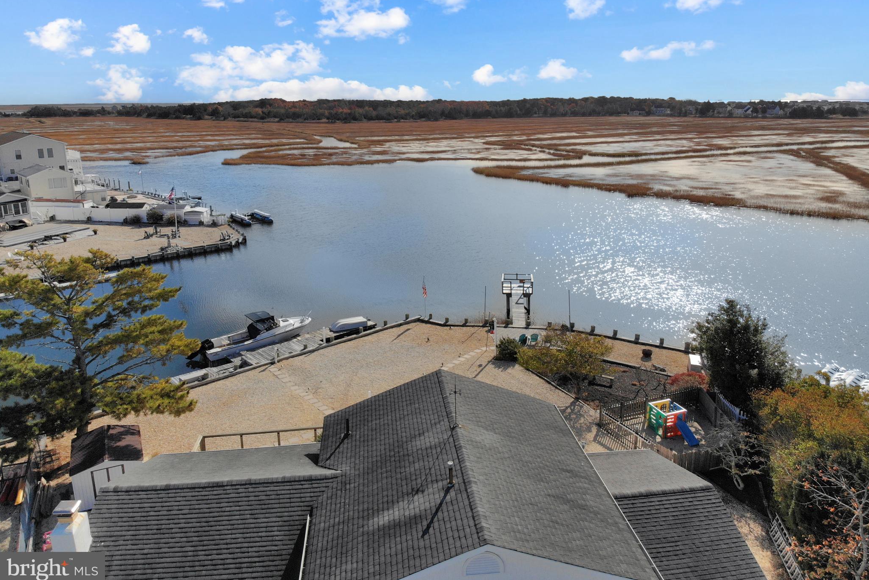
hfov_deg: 71.5
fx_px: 603
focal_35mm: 25
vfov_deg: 51.2
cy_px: 260
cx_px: 434
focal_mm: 4.5
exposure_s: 1/1789
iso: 100
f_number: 2.8
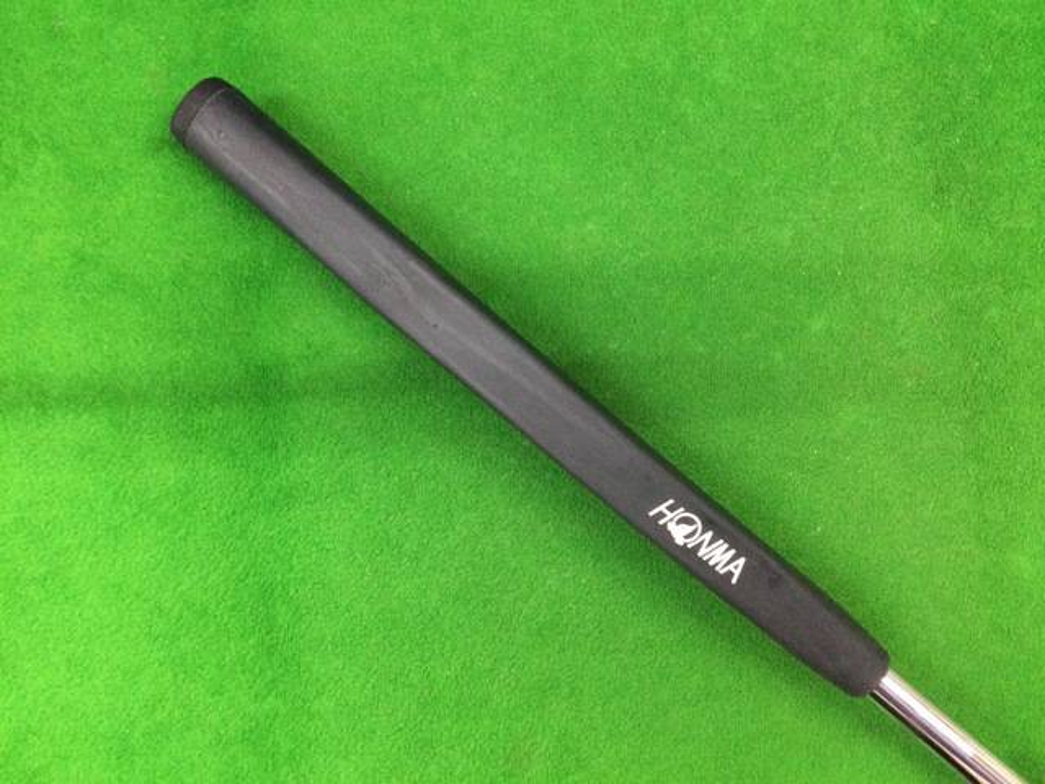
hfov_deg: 58.4
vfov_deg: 45.4
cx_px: 522
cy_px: 392
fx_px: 936
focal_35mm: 31
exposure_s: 1/30
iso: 250
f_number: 2.4
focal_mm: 3.3
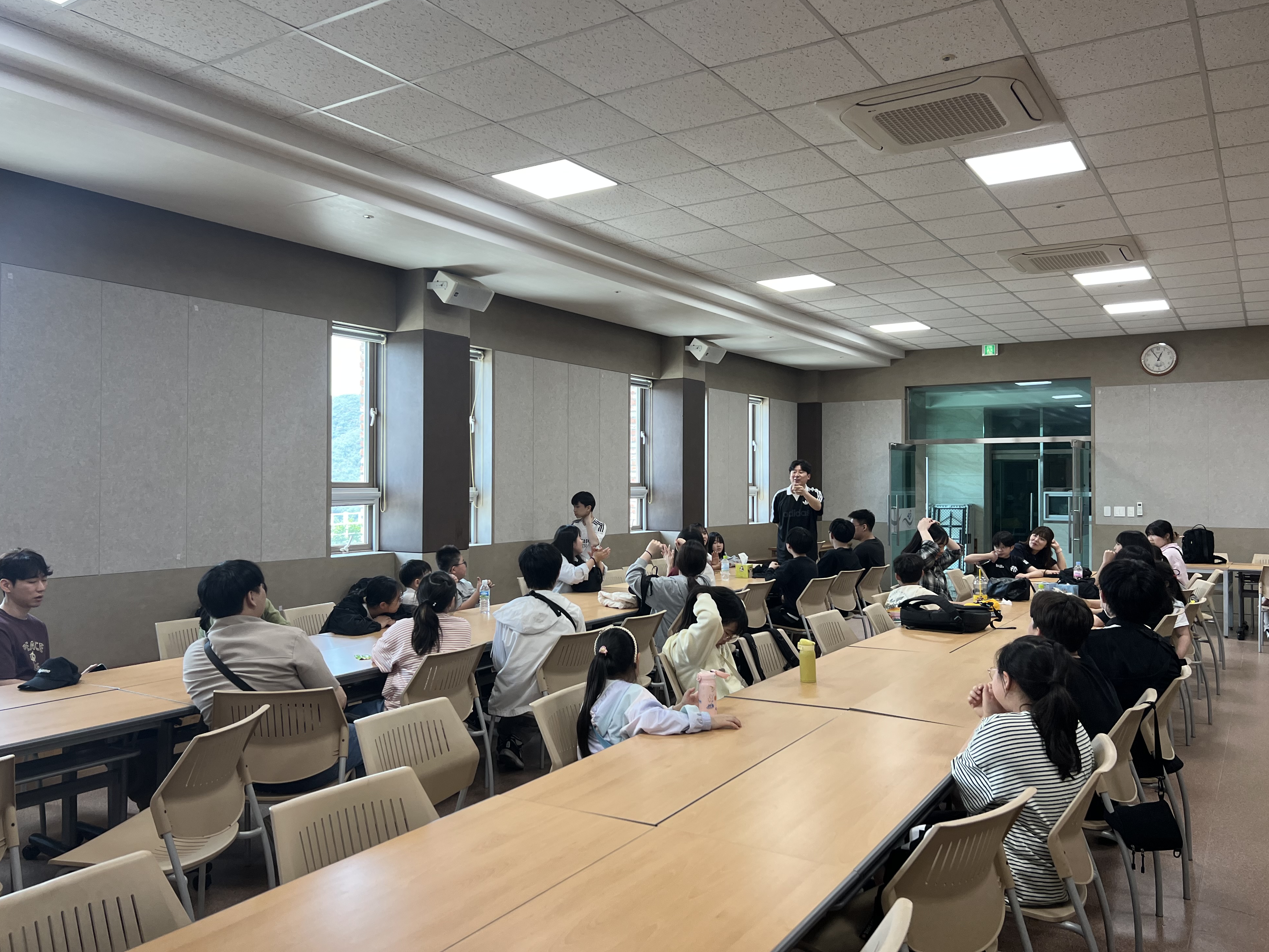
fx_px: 990
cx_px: 631
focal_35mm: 27
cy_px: 458
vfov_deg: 51.3
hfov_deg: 65.3
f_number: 1.5
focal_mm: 5.7
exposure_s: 1/120
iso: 80
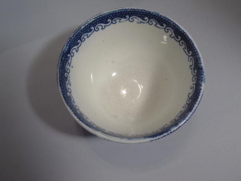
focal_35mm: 29
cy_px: 90
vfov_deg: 48.2
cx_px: 120
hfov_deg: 61.7
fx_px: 202
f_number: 3.6
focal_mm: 5.2
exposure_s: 1/30
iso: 160
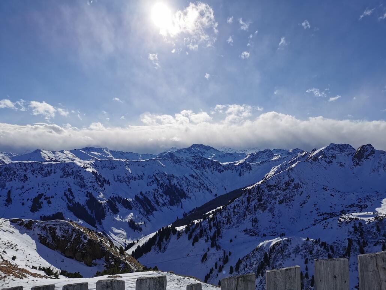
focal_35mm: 27
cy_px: 145
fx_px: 301
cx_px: 193
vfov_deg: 51.4
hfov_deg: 65.3
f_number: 1.8
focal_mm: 5.58
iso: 50
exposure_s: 1/16129
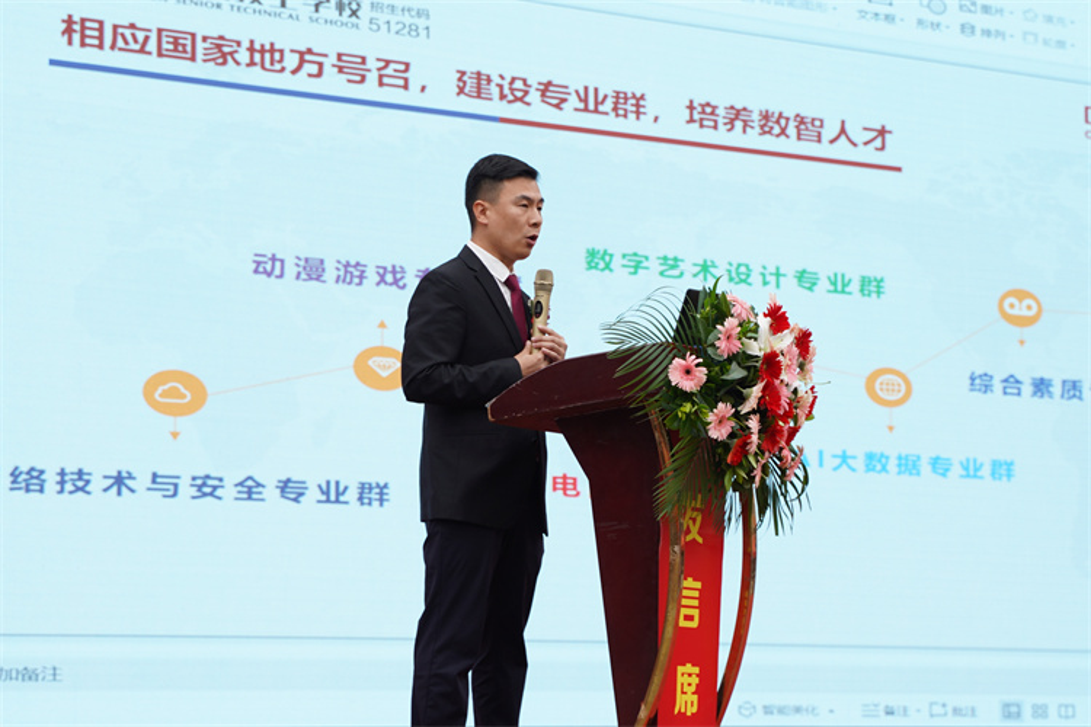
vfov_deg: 12.2
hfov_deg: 18.3
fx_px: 3394
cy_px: 364
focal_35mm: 112
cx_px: 546
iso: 200
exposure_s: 1/200
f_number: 5.6
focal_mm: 75
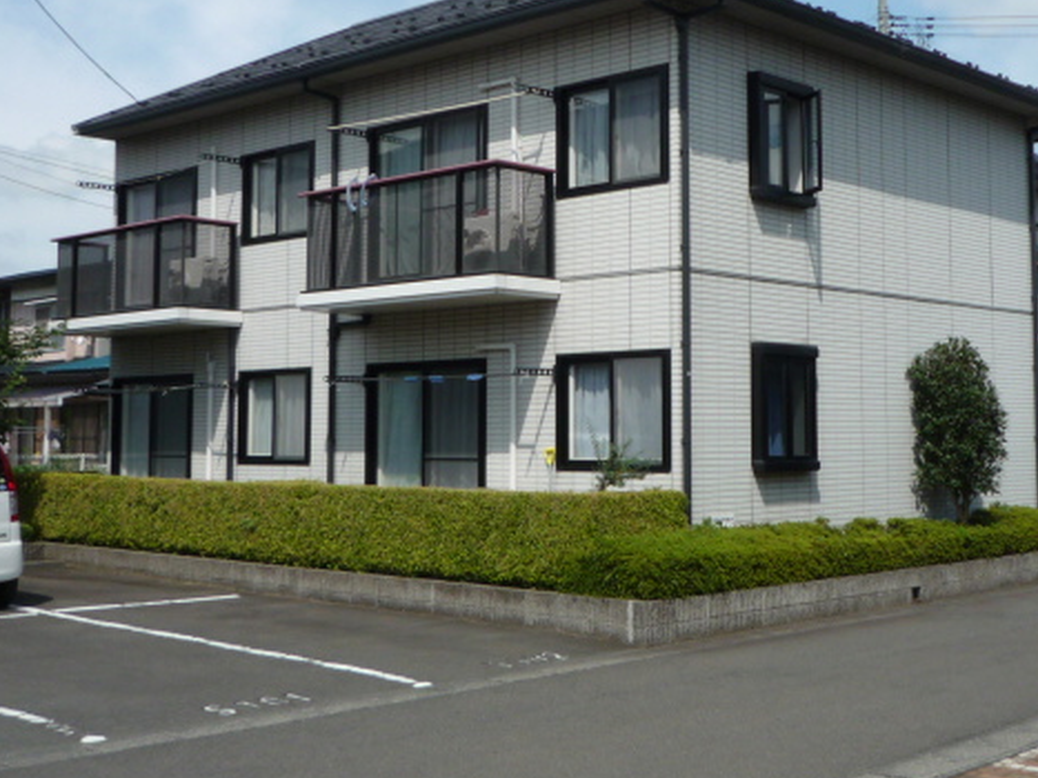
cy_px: 309
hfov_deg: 39.5
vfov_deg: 30.2
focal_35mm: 48
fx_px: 1439
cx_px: 627
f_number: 4.5
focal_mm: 4.4
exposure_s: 1/800
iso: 100
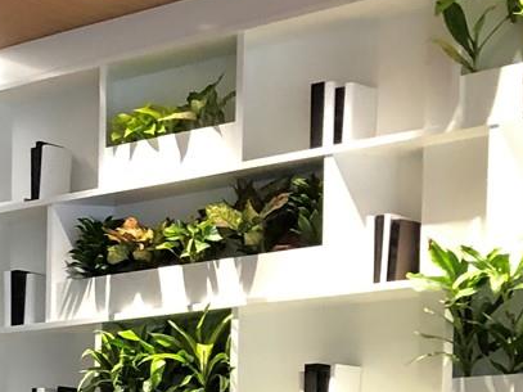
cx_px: -164
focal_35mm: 110
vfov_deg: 12.5
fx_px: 1661
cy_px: 672
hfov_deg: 16.8
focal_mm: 4
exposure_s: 1/15
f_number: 1.8
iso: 80
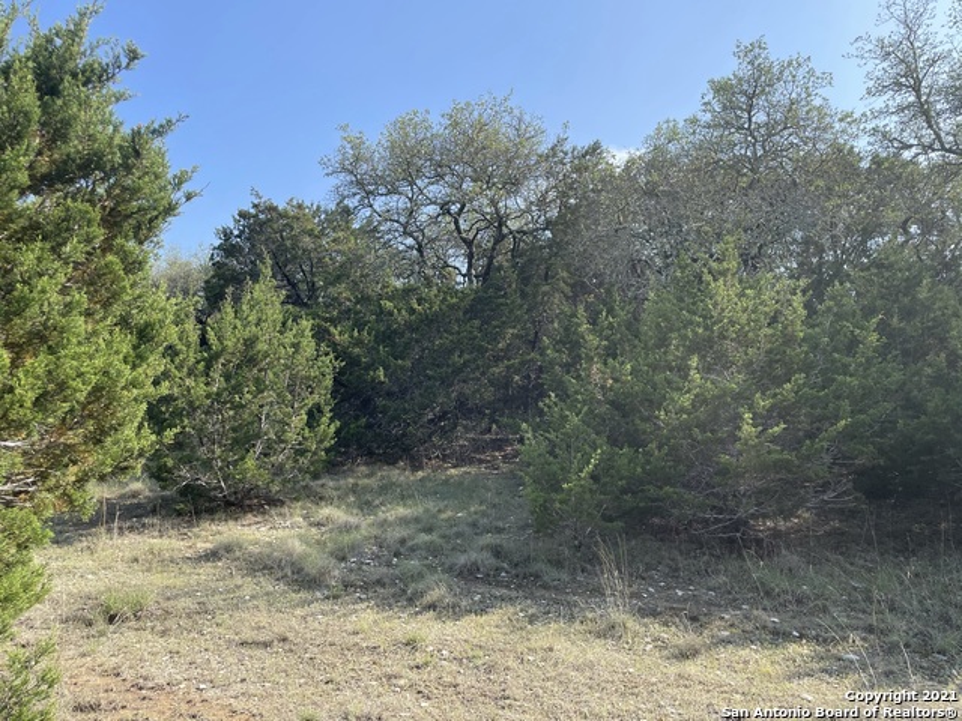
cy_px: 360
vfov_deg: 53.1
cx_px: 481
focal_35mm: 26
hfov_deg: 67.3
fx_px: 723
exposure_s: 1/1575
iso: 32
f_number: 1.6
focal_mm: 4.2
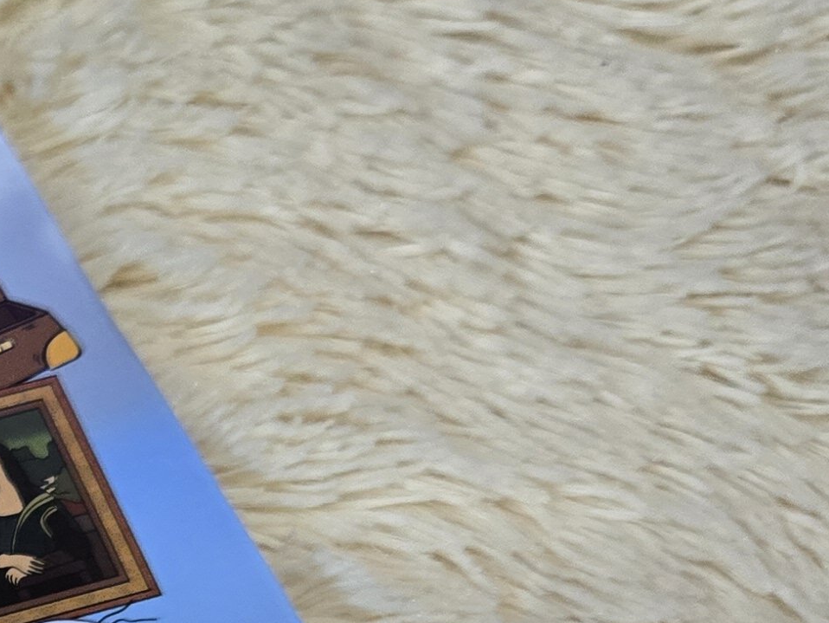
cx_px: -510
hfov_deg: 17.7
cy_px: 848
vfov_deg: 14.6
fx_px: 2300
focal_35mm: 96
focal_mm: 5.4
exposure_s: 1/120
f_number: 1.8
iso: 320
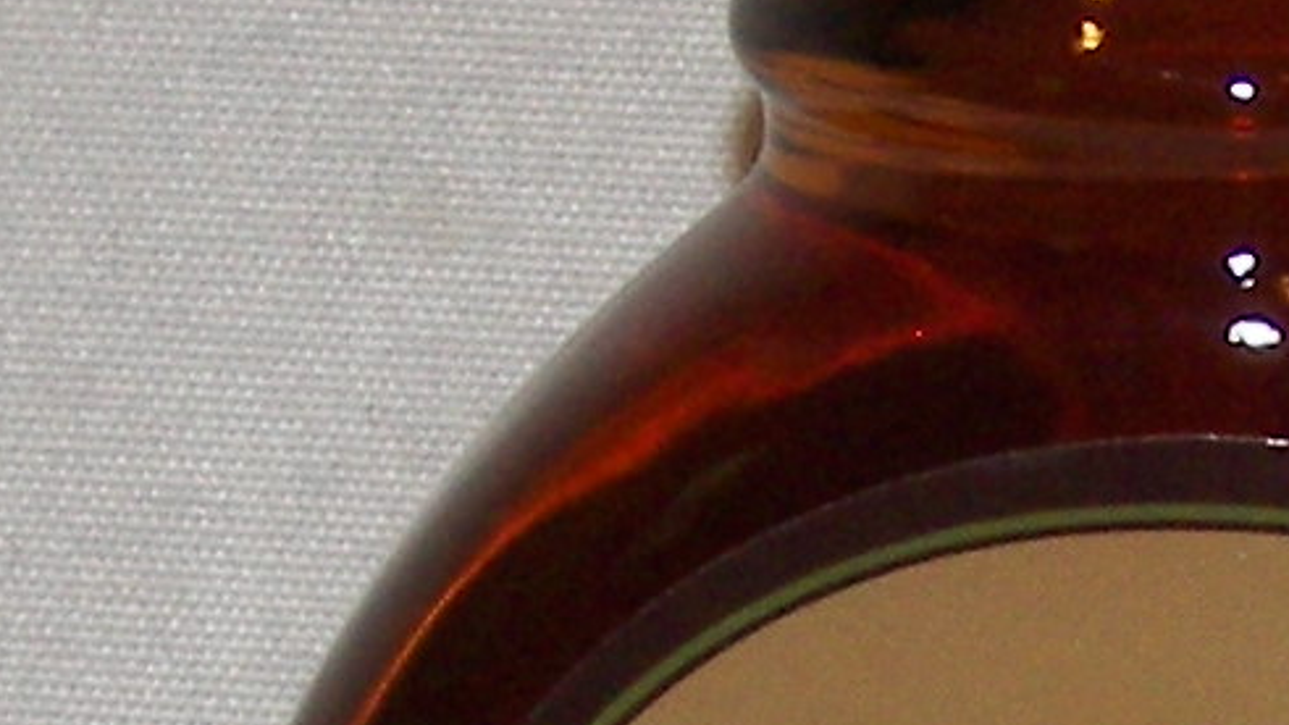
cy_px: 1027
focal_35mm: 535
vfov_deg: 2.3
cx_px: 1289
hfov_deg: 4.0
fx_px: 18283
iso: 100
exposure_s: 1/40
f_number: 3.2
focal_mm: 15.4
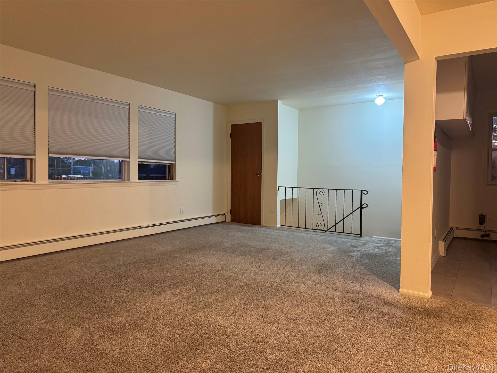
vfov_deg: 56.8
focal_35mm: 24
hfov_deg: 71.6
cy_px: 186
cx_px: 248
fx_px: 345
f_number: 1.78
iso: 400
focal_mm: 6.76
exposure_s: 1/60
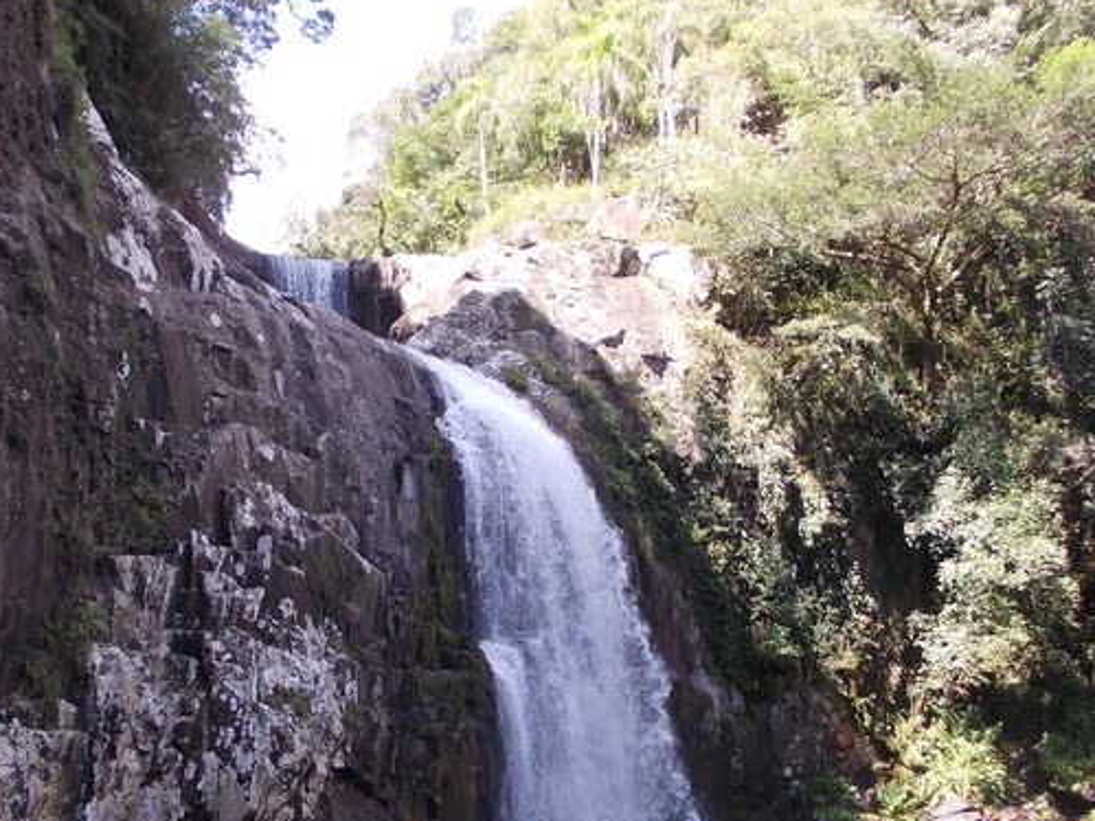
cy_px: 553
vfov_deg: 33.3
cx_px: 463
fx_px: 1360
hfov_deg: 43.7
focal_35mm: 43
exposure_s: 1/160
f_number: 2.7
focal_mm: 4
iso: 80
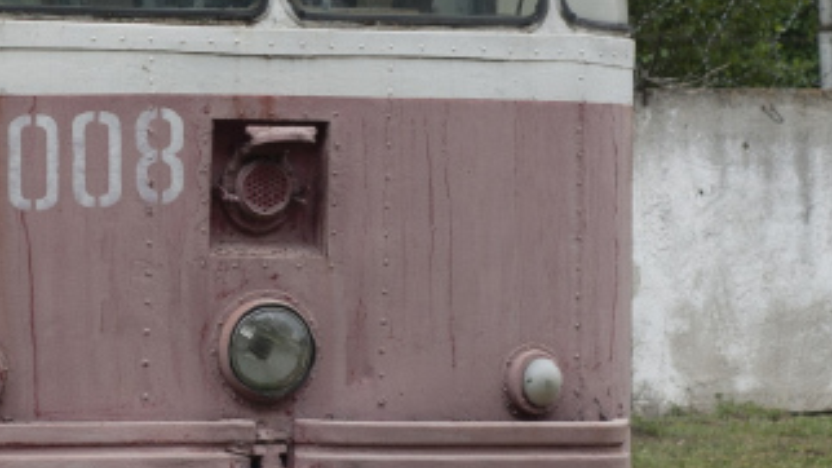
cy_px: 125
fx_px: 4654
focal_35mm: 211
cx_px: -57
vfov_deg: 5.7
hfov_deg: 10.1
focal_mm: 50
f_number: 5.6
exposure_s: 1/640
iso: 400
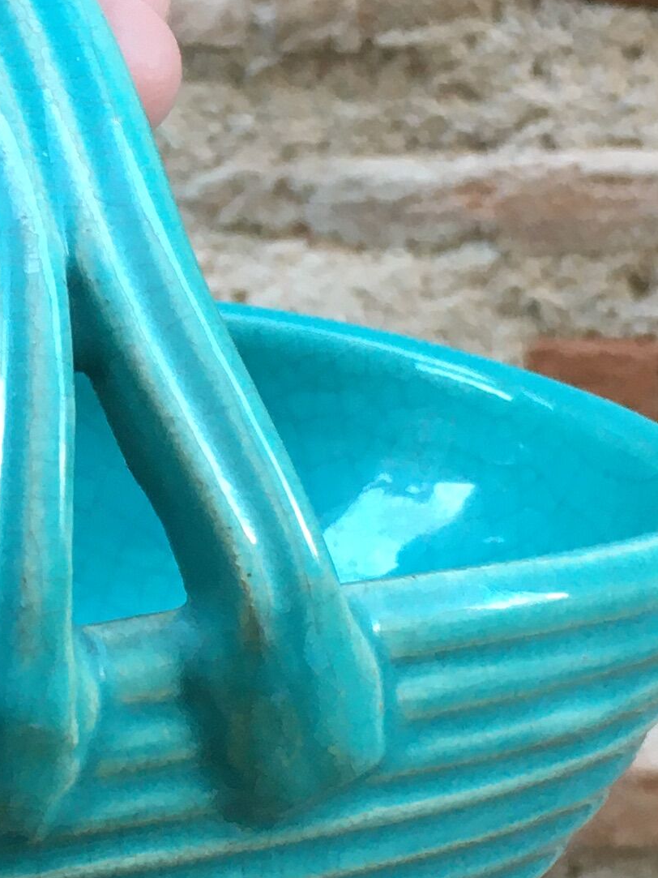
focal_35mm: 108
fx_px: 2738
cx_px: 10
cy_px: 516
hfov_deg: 13.5
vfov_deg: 18.2
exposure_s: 1/33
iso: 64
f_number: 2.2
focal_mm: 4.15
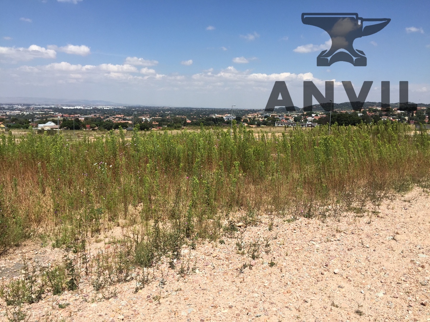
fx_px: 360
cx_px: 215
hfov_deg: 61.7
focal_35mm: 29
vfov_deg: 48.2
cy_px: 161
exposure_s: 1/2475
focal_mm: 4.15
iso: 32
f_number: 2.2
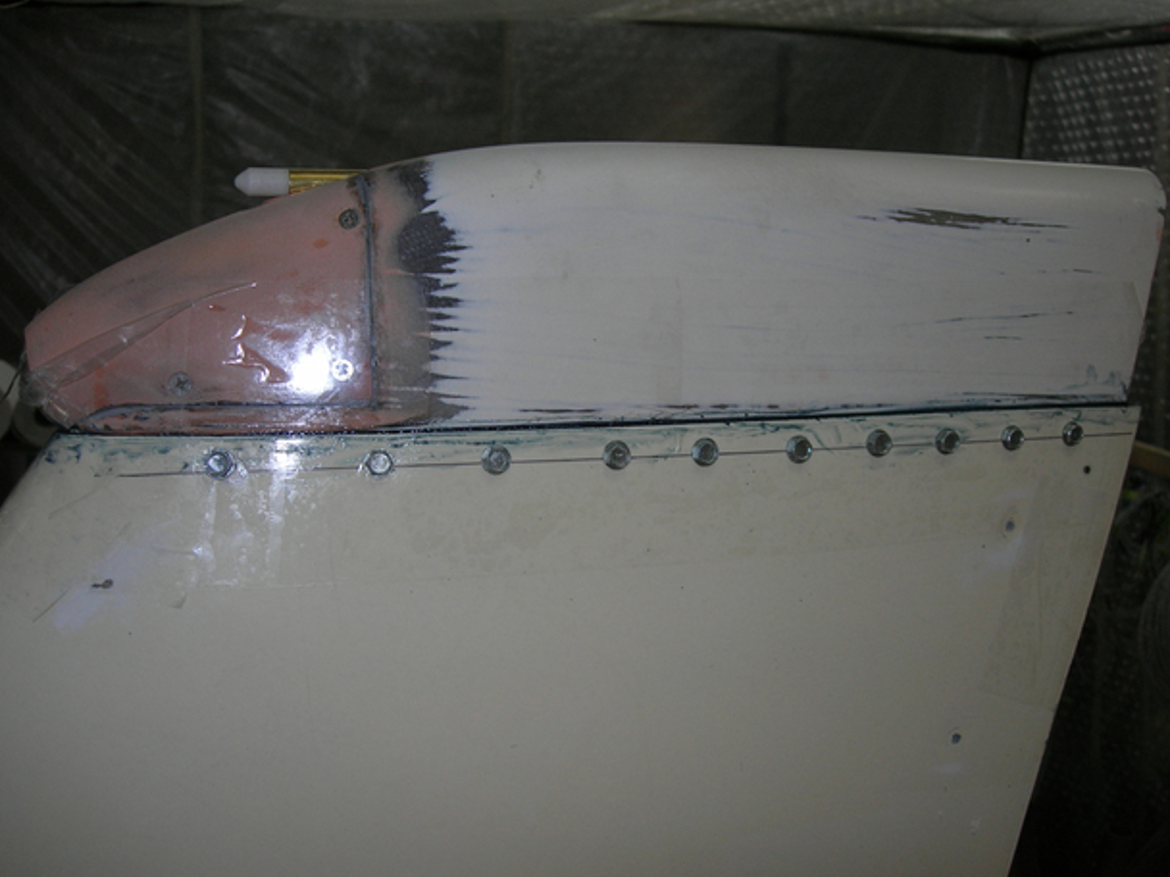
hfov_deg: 46.8
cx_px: 604
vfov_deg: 36.0
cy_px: 448
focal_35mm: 40
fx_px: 1352
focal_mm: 7.8
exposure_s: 1/60.1
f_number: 2.8
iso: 64
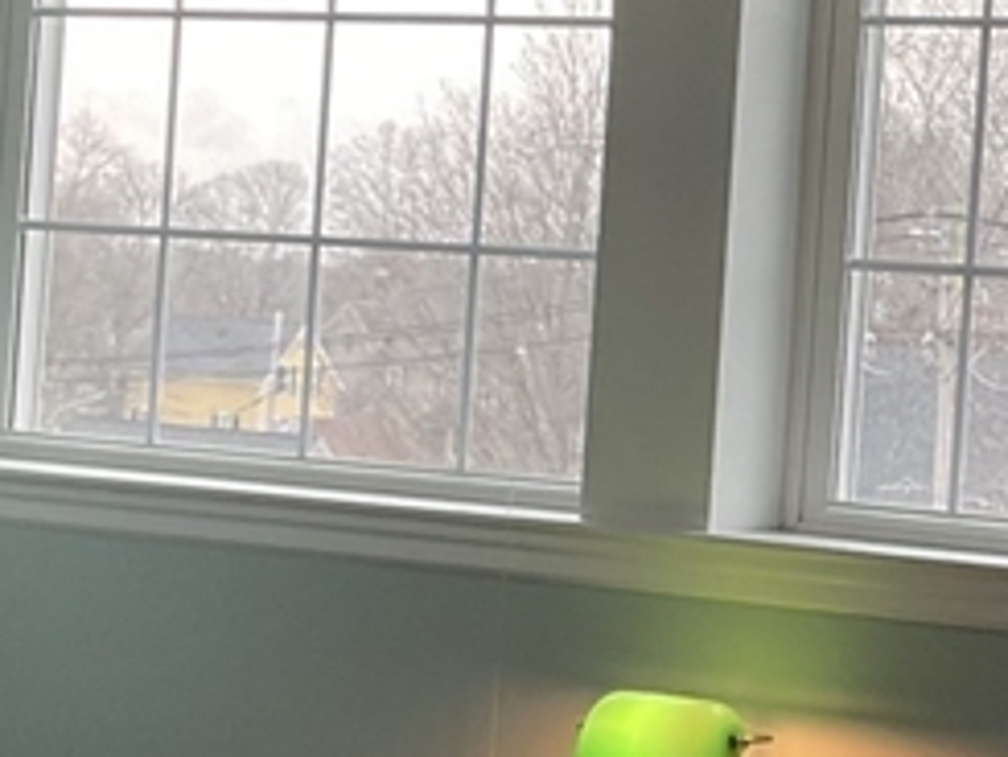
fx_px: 3525
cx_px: 1111
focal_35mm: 121
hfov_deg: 15.8
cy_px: 391
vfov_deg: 12.3
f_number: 1.8
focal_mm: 3
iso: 50
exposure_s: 1/120
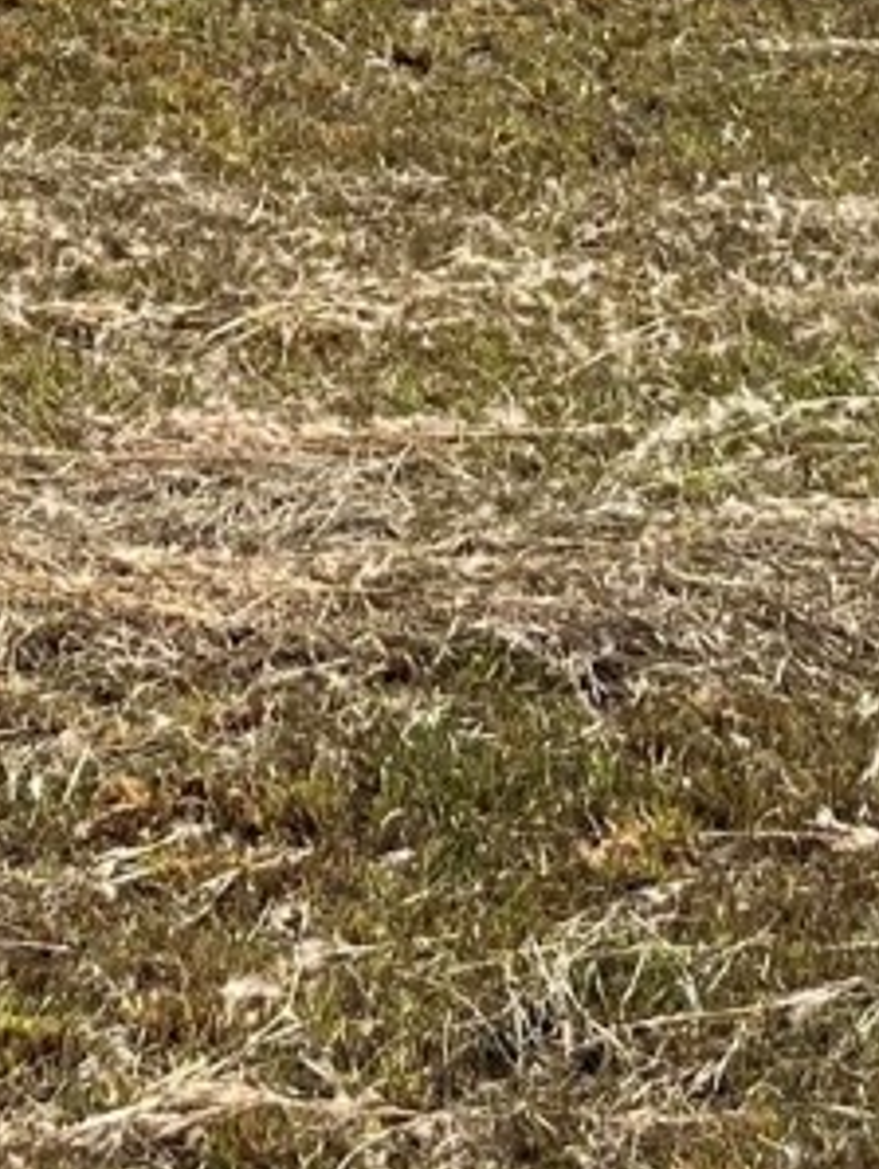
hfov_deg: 11.1
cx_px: 604
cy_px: -184
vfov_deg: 14.3
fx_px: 4530
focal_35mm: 134
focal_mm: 5.7
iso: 50
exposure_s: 1/8000
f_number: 1.5
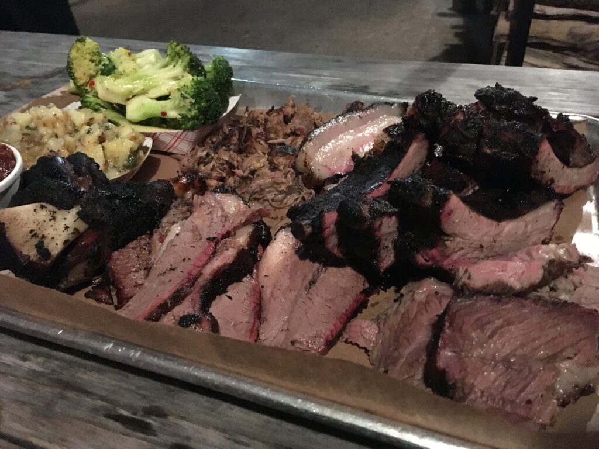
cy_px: 224
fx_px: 502
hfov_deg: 61.7
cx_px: 300
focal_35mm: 29
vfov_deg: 48.2
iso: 1250
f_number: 2.2
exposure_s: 1/17
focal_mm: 4.15
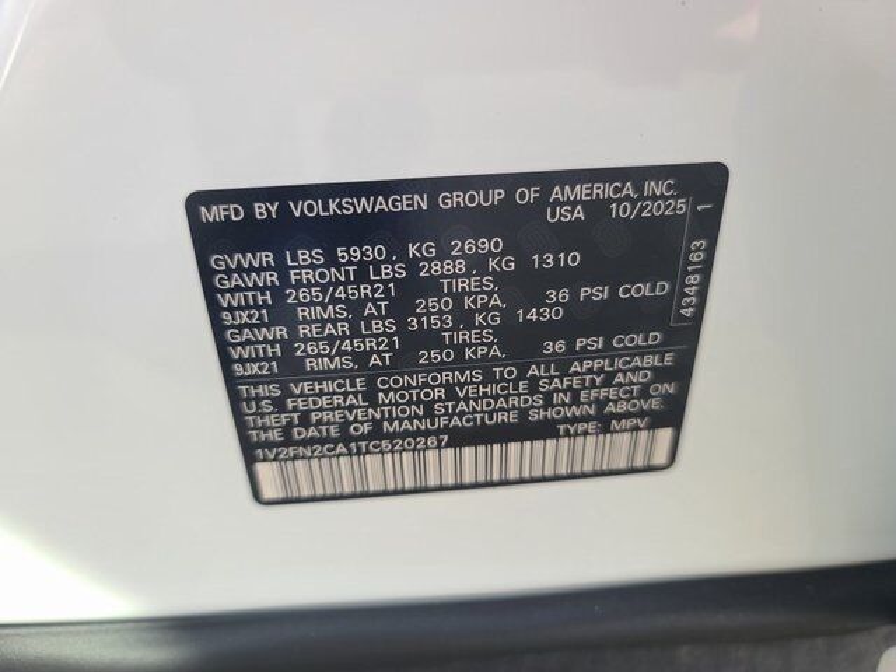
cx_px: 448
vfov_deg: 54.9
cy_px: 336
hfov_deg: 69.4
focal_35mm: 25
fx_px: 647
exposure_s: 1/120
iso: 25
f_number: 1.8
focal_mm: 7
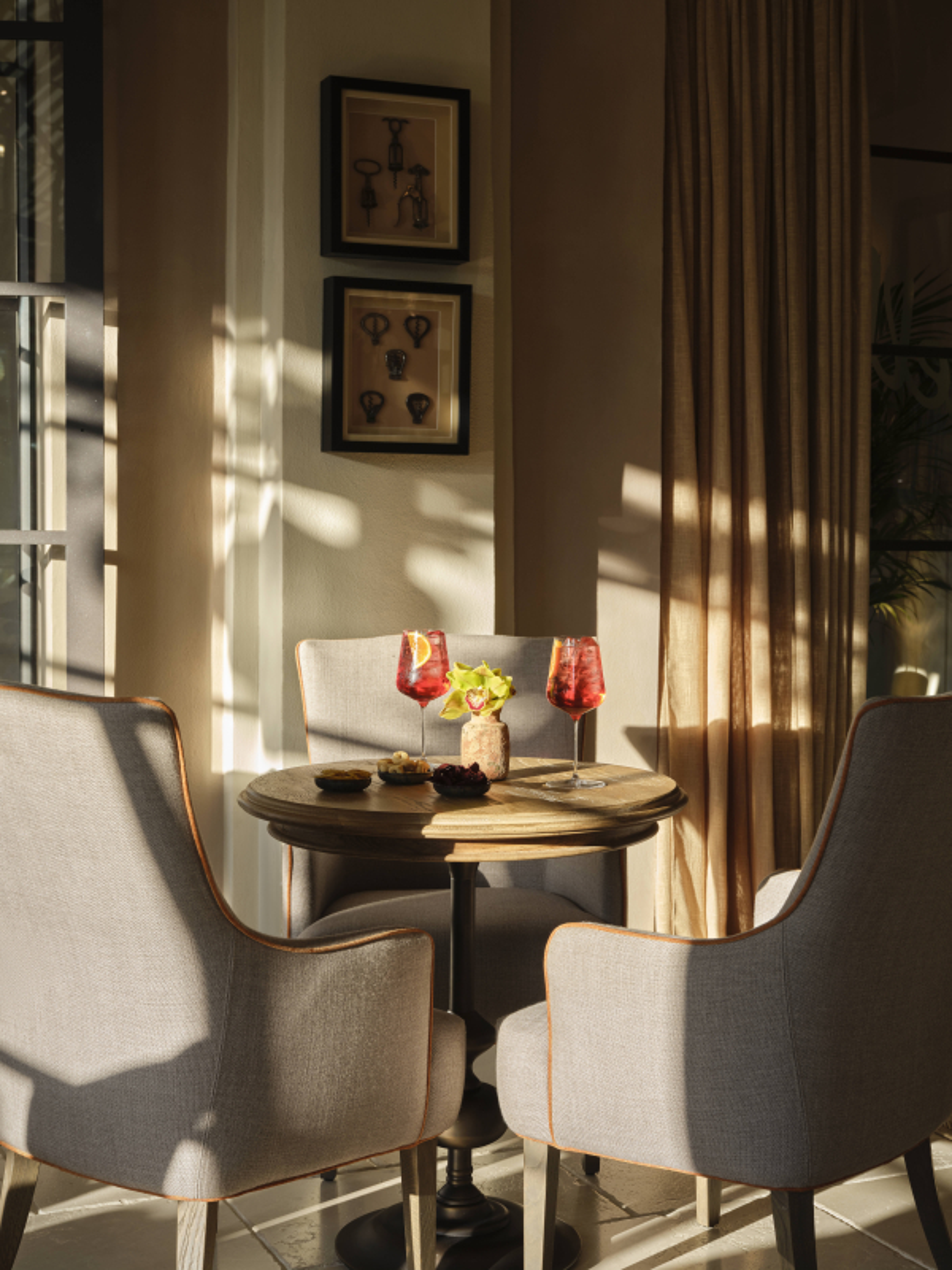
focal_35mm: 51
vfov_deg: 37.5
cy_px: 635
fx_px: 1870
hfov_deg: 28.6
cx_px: 476
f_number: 11
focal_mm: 64
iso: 400
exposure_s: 1/30
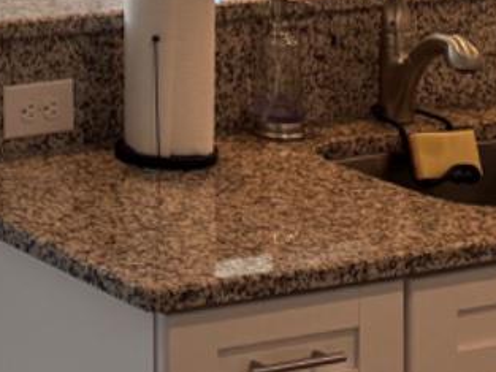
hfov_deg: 11.9
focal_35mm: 157
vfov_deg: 8.9
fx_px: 2250
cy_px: -377
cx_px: -301
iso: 64
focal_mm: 6.76
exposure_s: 1/178
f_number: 1.78
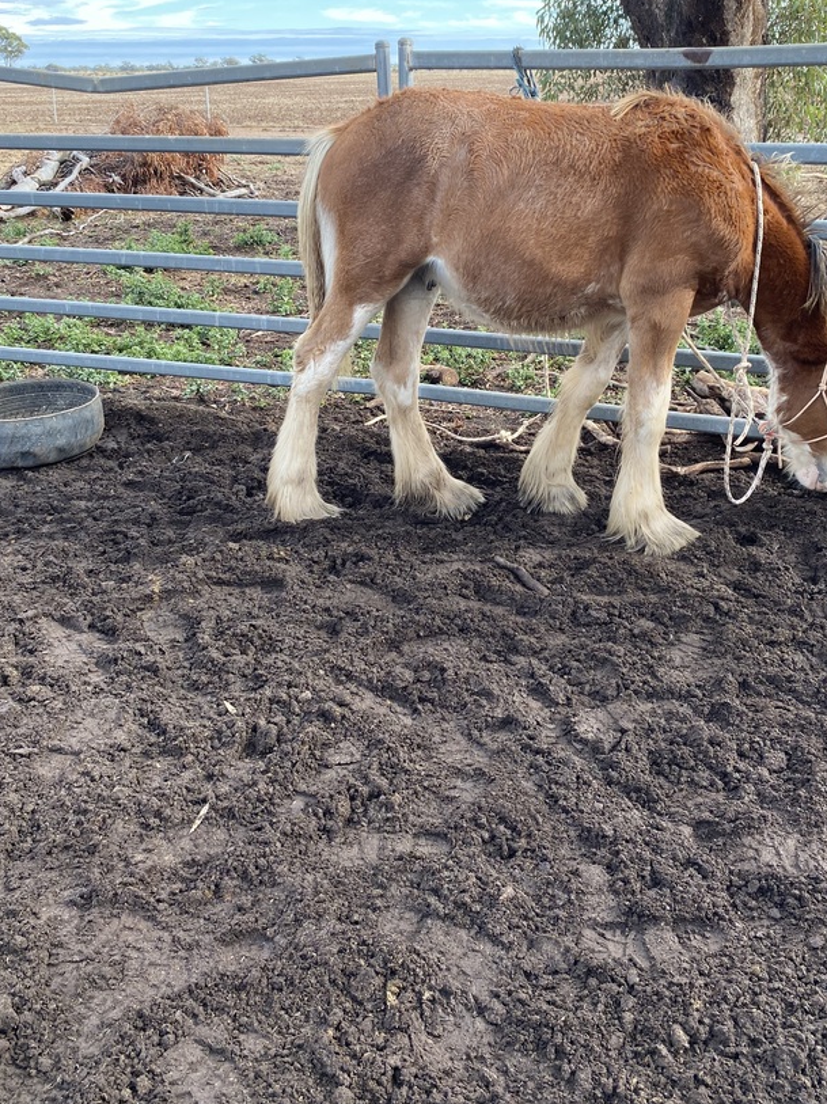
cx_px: 436
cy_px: 462
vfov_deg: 56.5
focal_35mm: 32
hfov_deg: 44.1
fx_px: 1020
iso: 32
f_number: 1.8
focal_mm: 4.25
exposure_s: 1/300
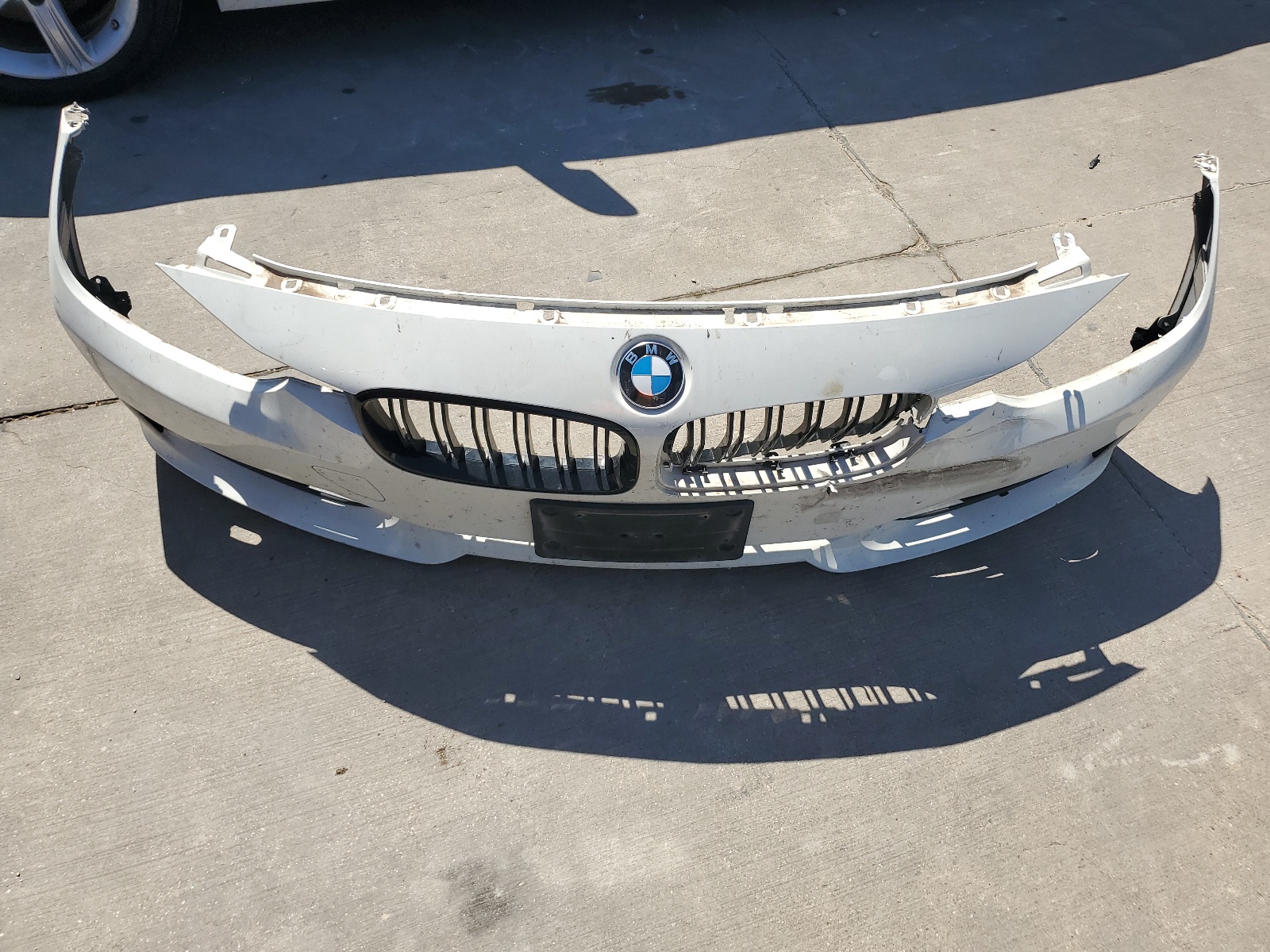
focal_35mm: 26
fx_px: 954
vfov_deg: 53.1
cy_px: 476
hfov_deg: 67.3
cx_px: 635
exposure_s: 1/3333
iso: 50
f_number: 1.5
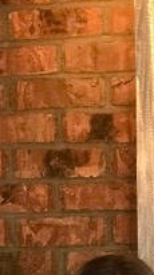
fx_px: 1411
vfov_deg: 10.8
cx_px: 161
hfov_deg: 6.2
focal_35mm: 194
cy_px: 389
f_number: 2.8
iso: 125
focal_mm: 6.6
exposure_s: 1/60
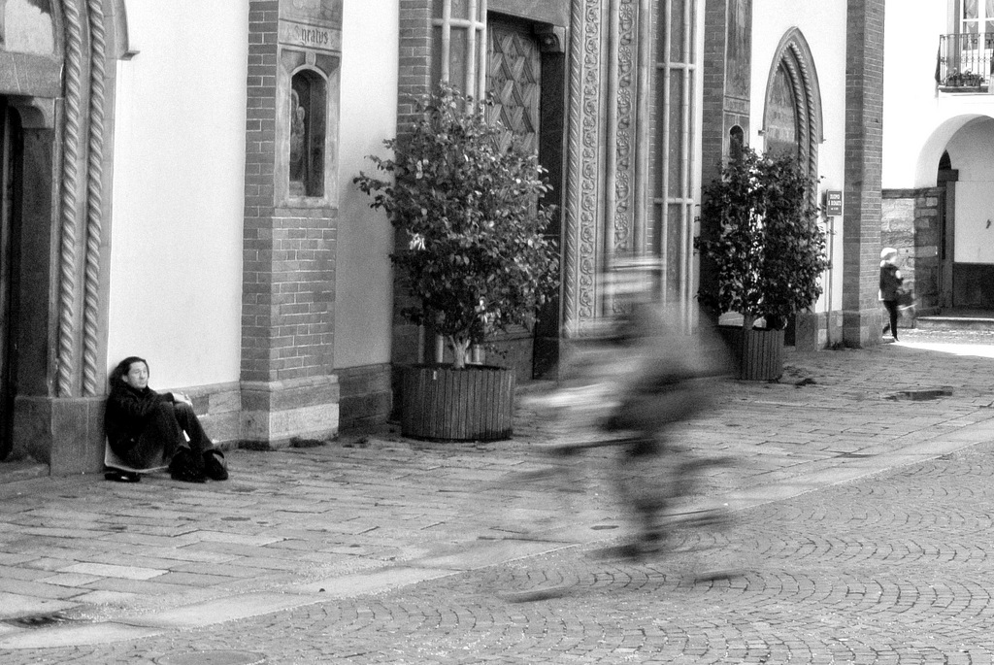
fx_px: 1437
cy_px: 332
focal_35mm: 52
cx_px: 497
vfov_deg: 26.1
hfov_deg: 38.2
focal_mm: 19.6
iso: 100
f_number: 16
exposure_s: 1/10
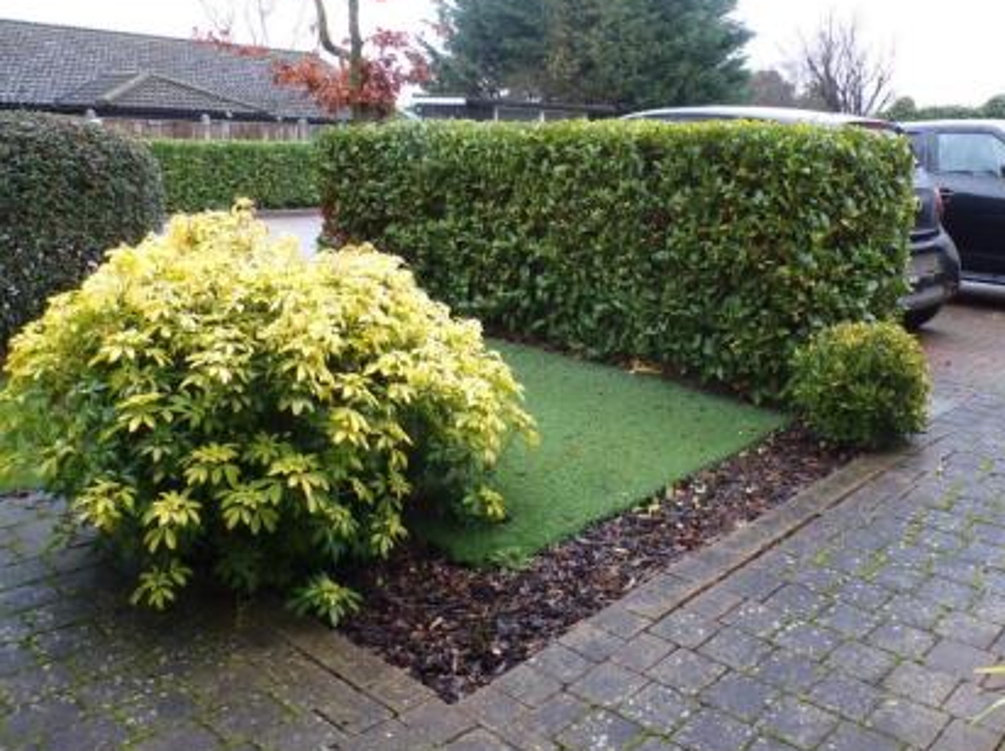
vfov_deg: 41.3
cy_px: 262
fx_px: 986
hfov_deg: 53.0
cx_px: 670
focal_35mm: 34
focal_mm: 4.3
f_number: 4.4
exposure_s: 1/38
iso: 100
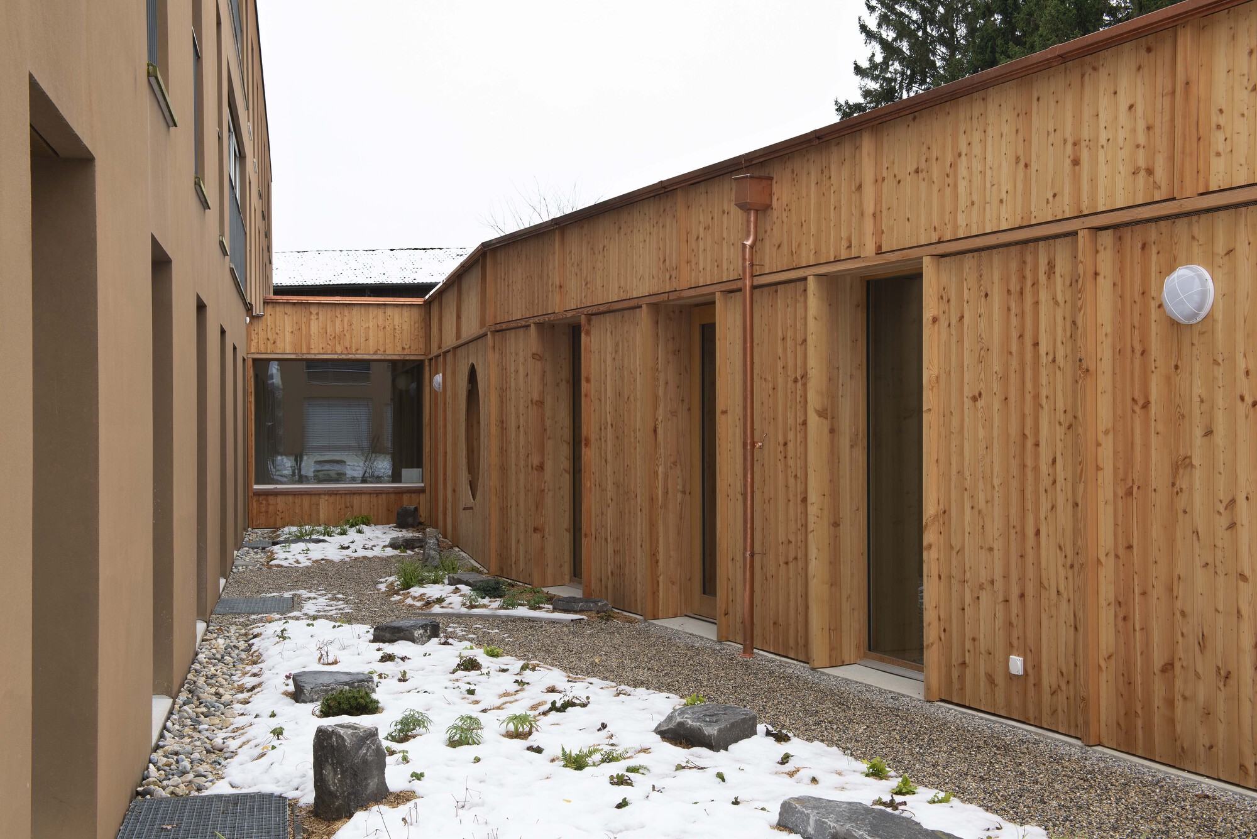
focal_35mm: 44
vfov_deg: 30.5
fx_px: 1537
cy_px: 420
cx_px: 628
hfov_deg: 44.5
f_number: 16
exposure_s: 1/8
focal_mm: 44
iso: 100
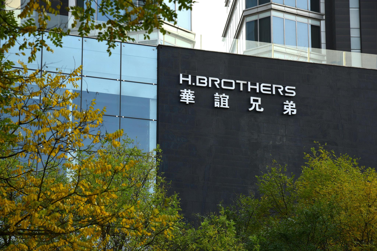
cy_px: 126
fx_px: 1100
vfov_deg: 13.1
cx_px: 188
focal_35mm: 105
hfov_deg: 19.4
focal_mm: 105
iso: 200
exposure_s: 1/125
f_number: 8
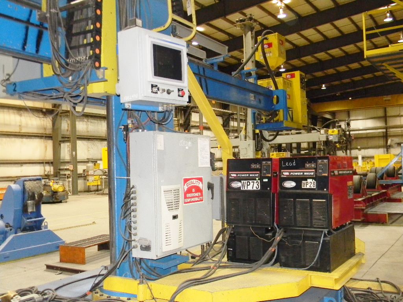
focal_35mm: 36
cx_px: 202
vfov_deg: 39.7
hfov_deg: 51.4
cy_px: 151
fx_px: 419
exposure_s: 1/30
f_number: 3.7
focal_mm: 6.4
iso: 494
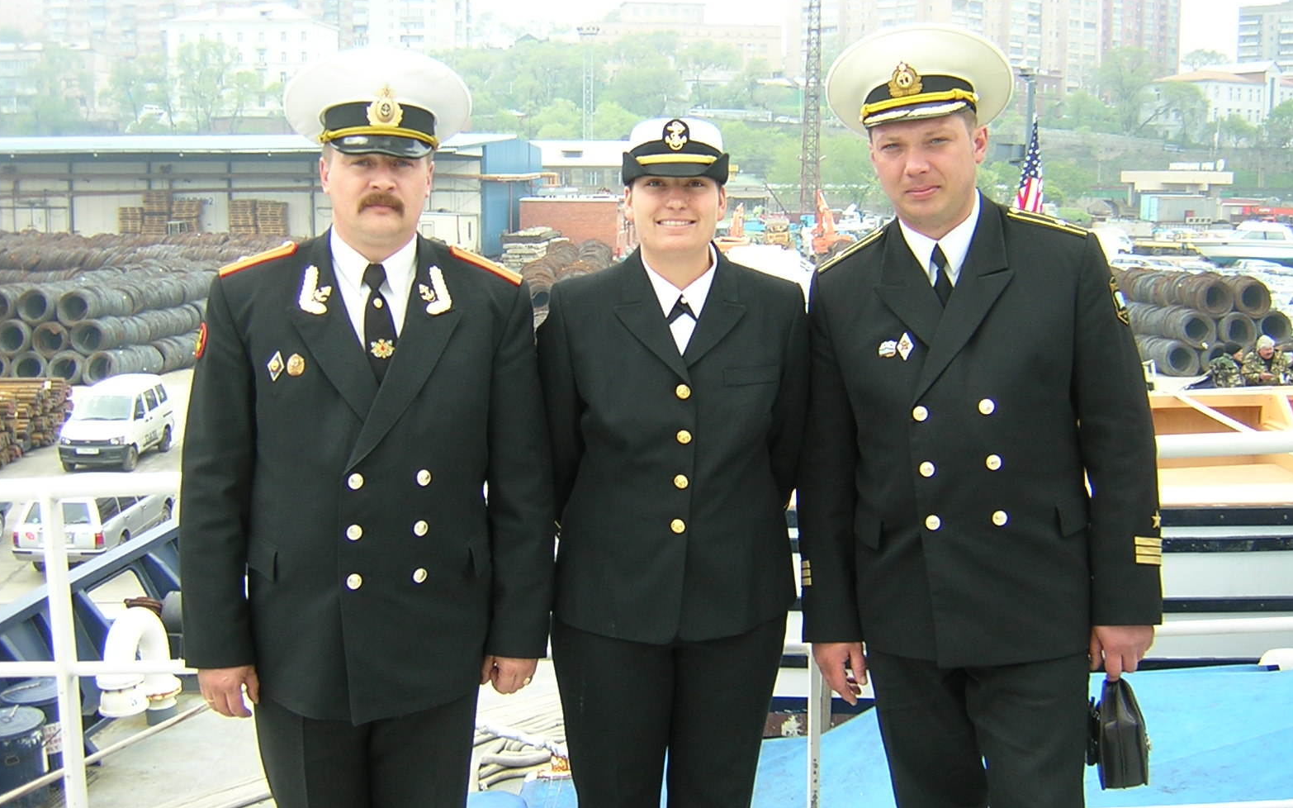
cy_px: 359
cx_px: 648
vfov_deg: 32.7
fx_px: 1374
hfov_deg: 50.4
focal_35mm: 39
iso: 100
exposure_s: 1/122
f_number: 2.6
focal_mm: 4.7
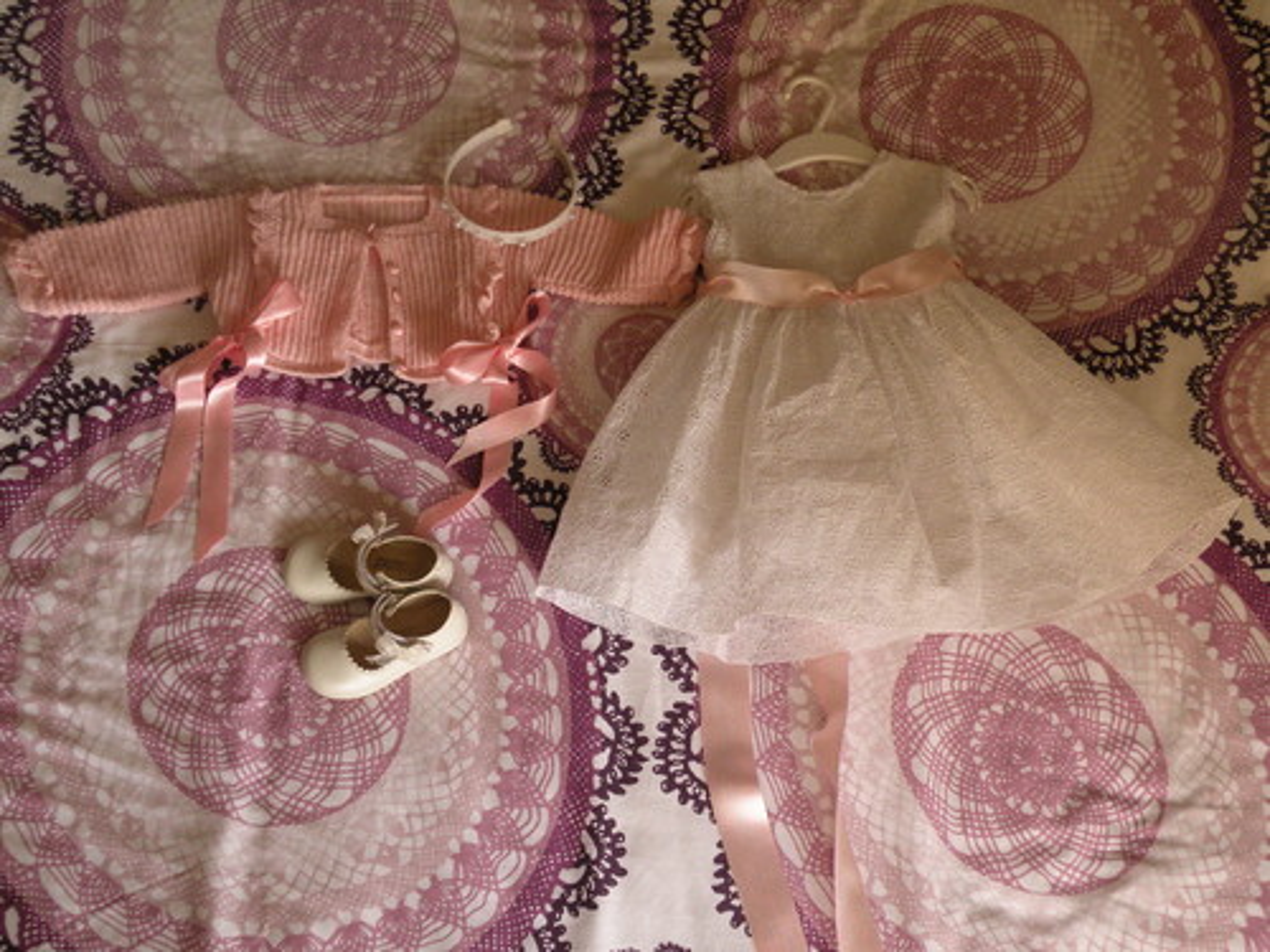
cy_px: 476
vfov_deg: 34.3
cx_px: 635
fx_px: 1541
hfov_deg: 44.8
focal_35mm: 42
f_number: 3.2
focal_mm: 7.4
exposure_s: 1/60
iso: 183
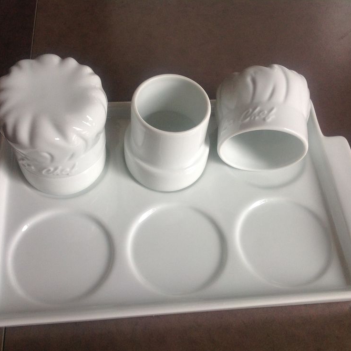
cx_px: 175
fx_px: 482
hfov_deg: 40.0
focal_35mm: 42
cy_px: 177
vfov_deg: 40.0
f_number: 2.4
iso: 80
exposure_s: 1/120
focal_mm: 4.28
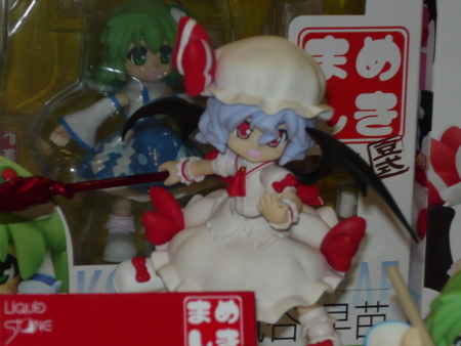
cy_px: 173
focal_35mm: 160
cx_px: 230
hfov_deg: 12.3
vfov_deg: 9.3
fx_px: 2132
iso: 100
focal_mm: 16.5
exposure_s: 1/60
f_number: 5.1
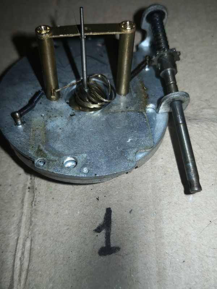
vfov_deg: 52.6
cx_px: 108
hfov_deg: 40.7
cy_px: 144
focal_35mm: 35
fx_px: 293
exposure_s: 1/449
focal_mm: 3.95
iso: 50
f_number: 1.6
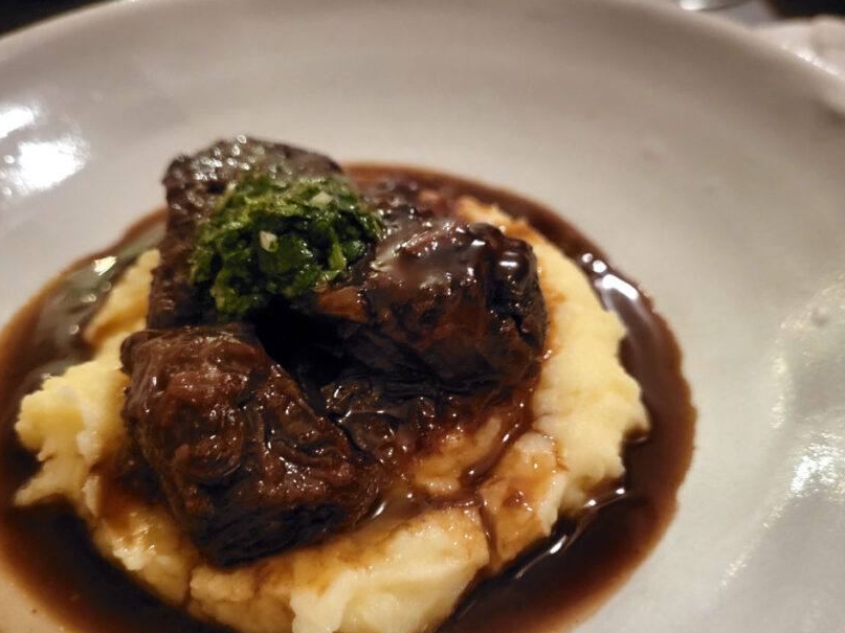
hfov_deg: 55.3
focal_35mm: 33
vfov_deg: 42.9
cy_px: 356
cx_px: 442
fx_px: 805
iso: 1250
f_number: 1.8
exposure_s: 1/9.09
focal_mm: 5.4
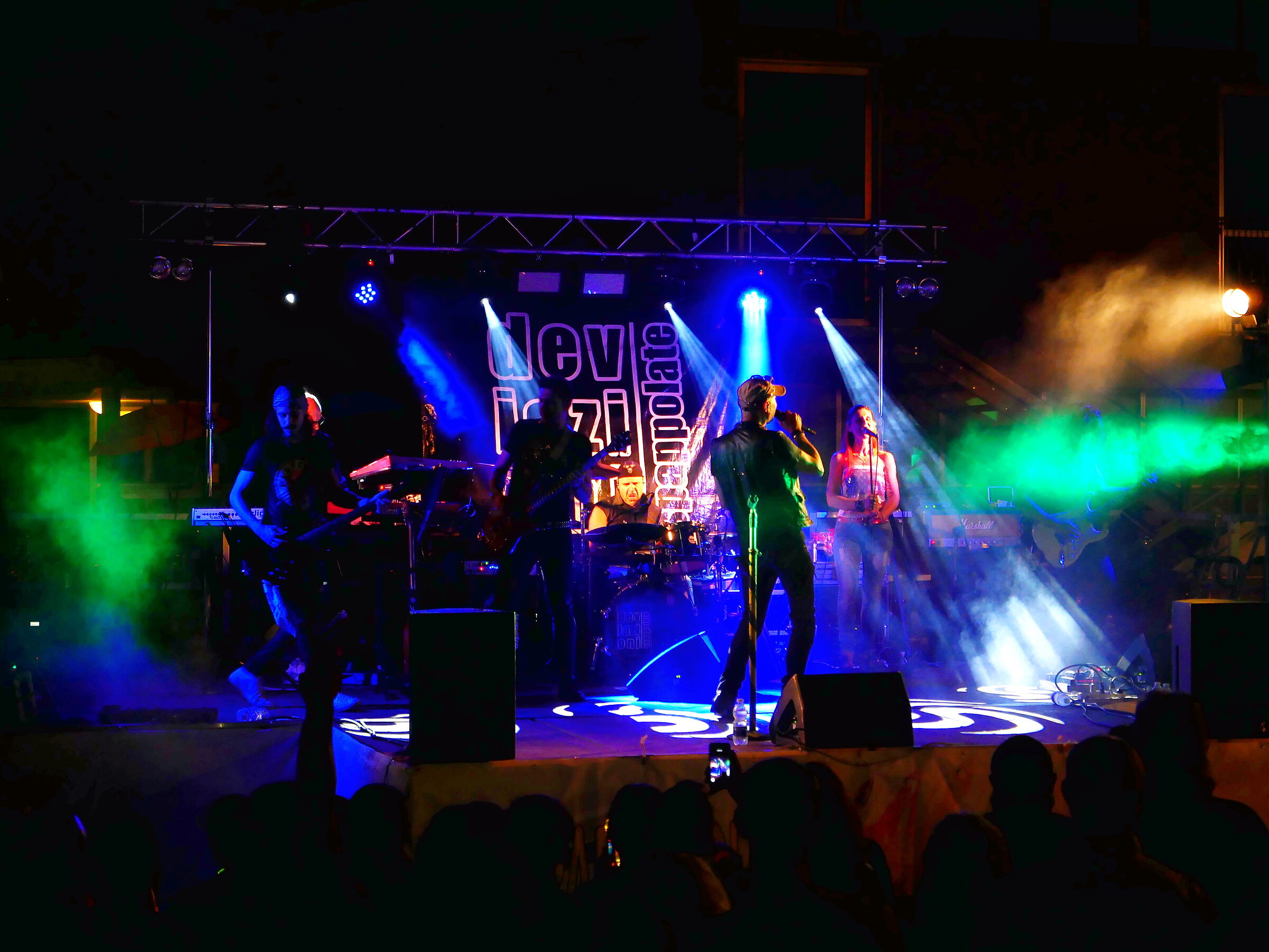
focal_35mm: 68
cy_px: 476
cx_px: 634
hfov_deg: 28.5
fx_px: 2494
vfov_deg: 21.6
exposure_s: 1/60
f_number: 3.8
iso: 800
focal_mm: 34
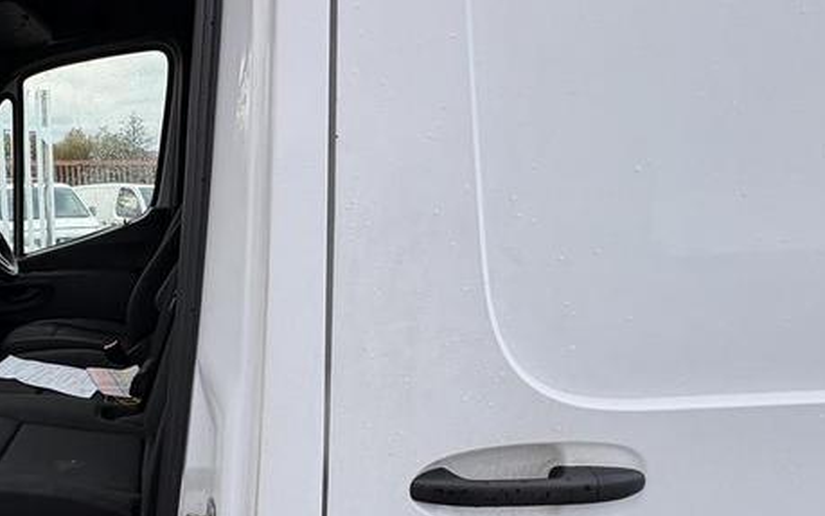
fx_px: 652
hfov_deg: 58.1
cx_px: 129
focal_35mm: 29
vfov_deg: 41.8
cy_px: 388
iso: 40
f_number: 2.2
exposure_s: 1/137
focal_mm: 2.22
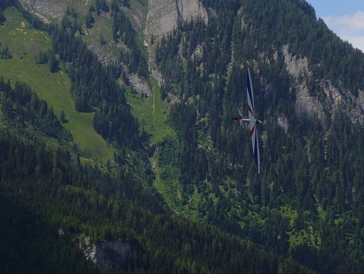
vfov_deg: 10.0
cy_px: 142
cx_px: 115
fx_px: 1567
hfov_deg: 13.2
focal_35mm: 149
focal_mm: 17
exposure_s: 1/500
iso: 80
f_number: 4.9
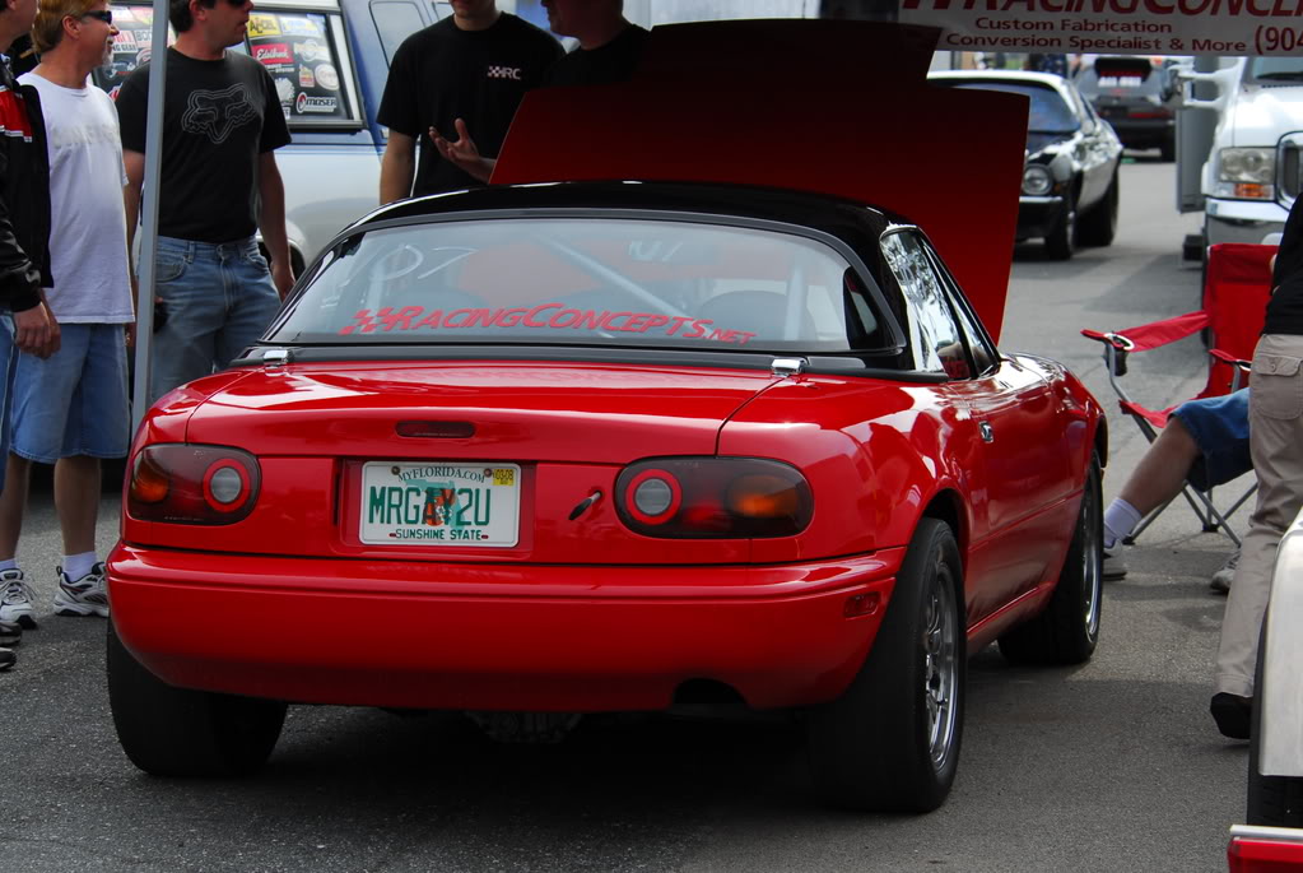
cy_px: 436
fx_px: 4349
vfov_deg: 11.5
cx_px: 652
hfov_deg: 17.0
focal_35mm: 120
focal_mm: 80
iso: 100
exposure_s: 1/180
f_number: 7.1
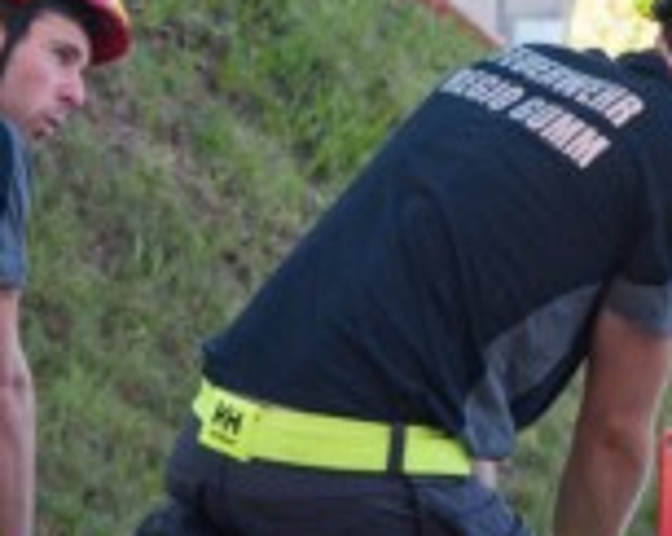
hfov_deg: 5.0
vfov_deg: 4.0
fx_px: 7627
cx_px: 659
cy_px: 53
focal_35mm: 384
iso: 1600
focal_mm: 116
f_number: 9
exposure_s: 1/320
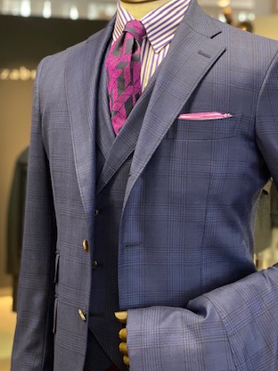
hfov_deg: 18.4
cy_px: 193
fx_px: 857
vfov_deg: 24.4
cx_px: 154
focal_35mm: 80
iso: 250
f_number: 2
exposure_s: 1/40
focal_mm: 6
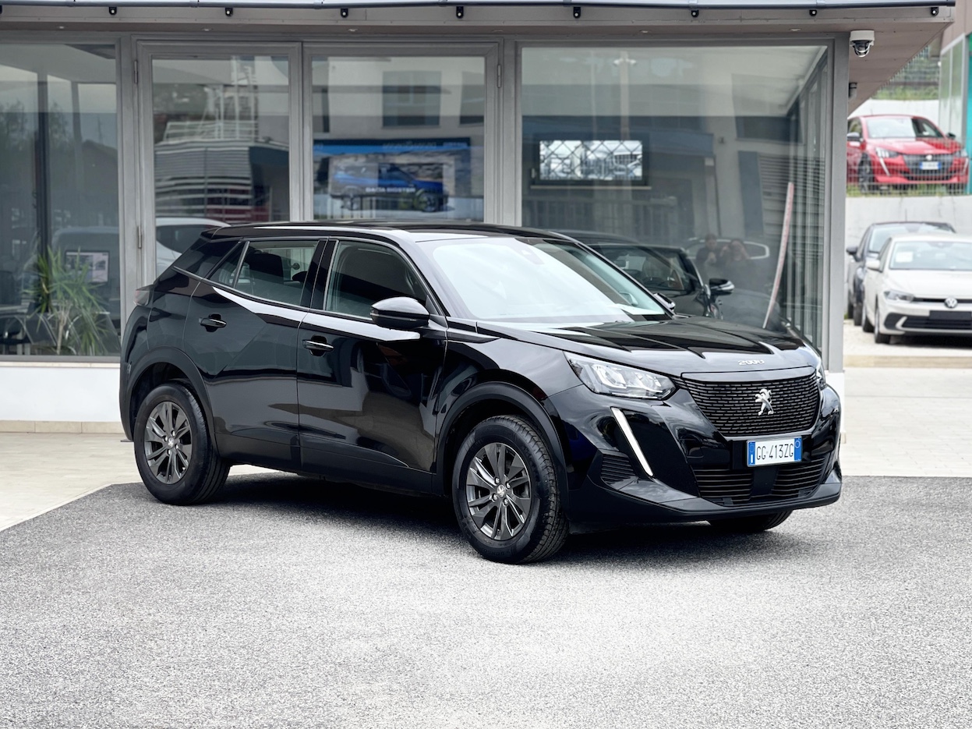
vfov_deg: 22.9
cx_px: 486
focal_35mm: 64
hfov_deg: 30.3
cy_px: 364
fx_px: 1797
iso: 25
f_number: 2.2
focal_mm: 7.5
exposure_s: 1/240
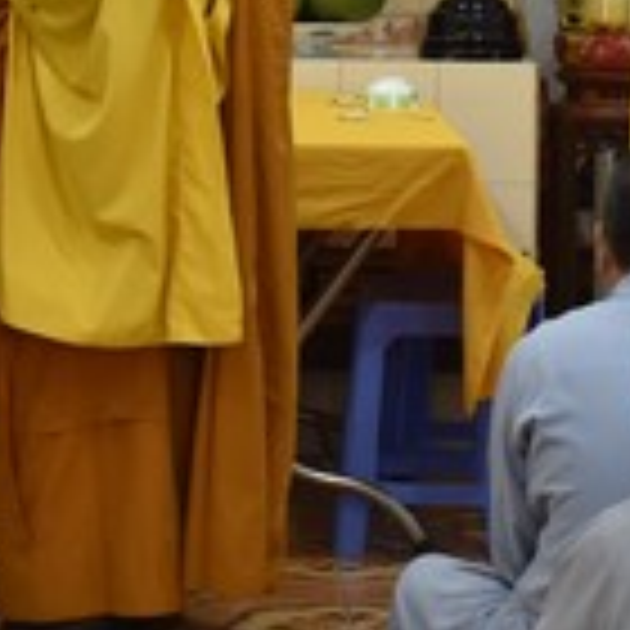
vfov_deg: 9.9
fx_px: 3583
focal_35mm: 174
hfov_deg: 10.0
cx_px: 320
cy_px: -68
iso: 1600
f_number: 5.6
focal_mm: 44
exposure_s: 1/125
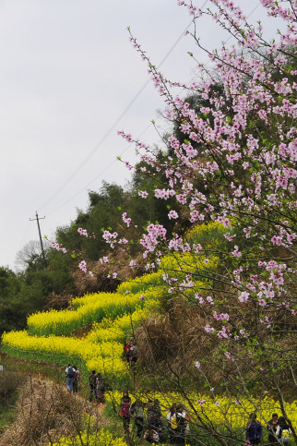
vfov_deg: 22.8
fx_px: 1101
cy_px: 269
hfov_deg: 14.6
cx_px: -101
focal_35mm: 89
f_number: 9
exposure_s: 1/500
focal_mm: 28
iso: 320
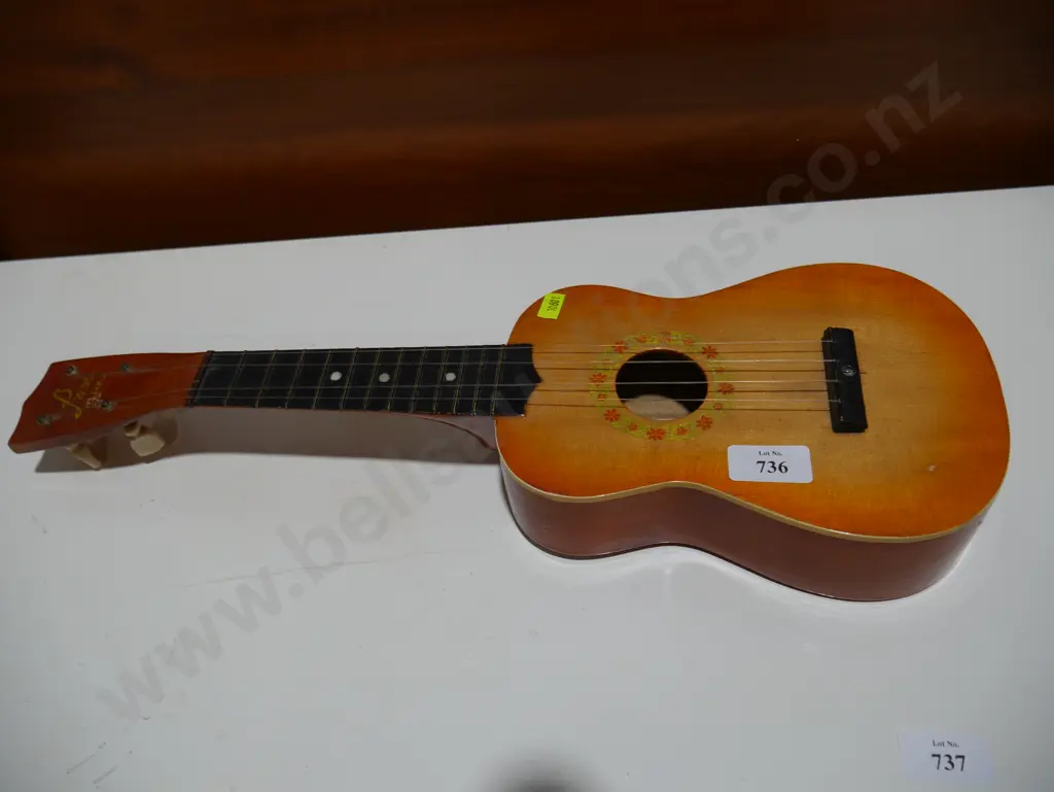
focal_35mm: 28
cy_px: 396
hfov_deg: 63.4
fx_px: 853
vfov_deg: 49.8
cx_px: 527
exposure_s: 1/160
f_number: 4
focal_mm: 14
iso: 200
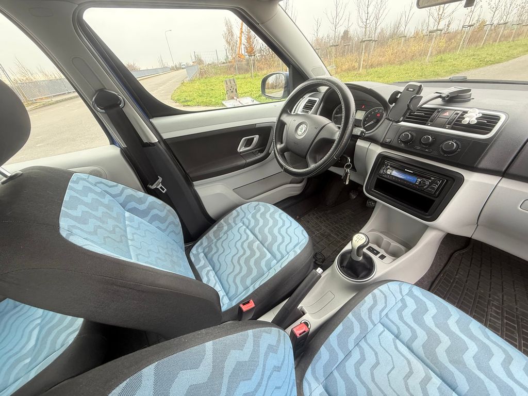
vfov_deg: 85.7
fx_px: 214
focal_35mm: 14
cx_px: 264
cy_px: 198
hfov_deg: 102.1
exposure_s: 1/99
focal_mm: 2.22
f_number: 2.2
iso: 160
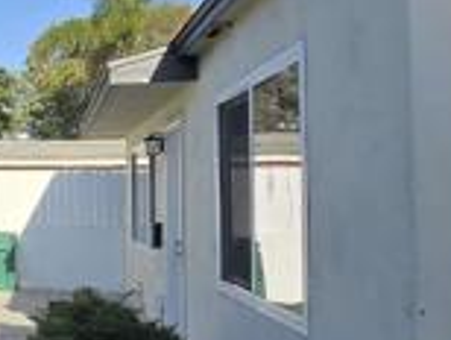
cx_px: -255
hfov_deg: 25.2
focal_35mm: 54
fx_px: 705
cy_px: 182
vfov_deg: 27.1
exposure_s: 1/1126
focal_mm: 1.7
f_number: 2.2
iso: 25
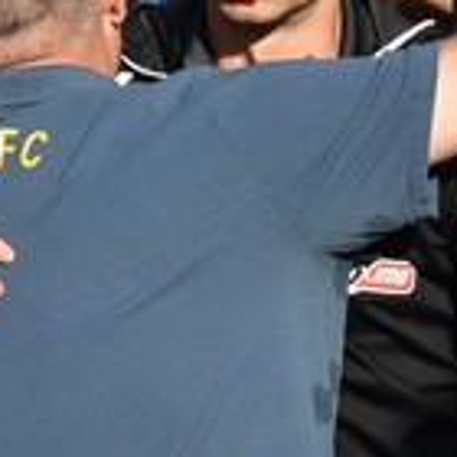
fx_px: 8379
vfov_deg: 3.1
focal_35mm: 561
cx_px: 326
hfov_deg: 3.1
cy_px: -77
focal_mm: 120
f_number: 6.3
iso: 250
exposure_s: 1/640
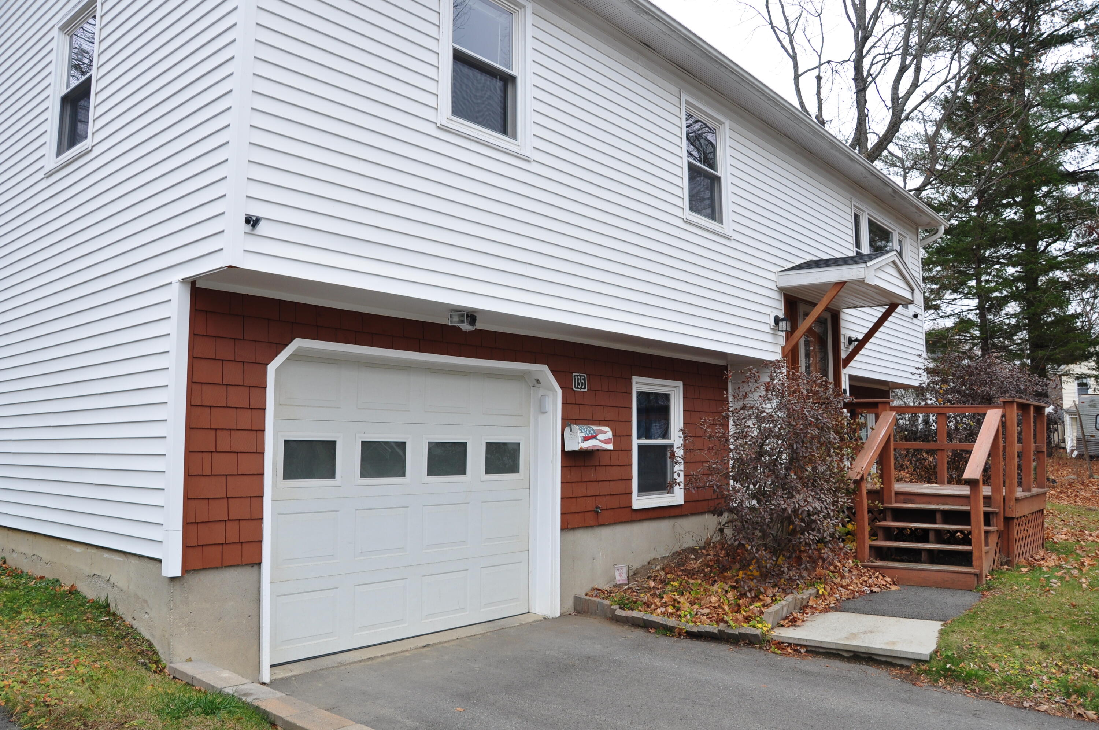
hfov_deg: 67.4
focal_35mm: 27
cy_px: 365
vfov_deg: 47.8
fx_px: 823
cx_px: 550
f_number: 9
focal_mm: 18
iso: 200
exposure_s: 1/100
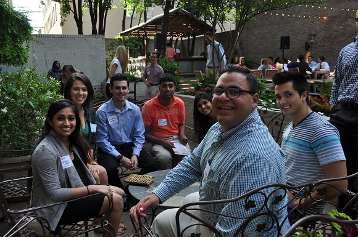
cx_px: 179
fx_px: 328
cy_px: 118
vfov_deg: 39.9
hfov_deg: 57.3
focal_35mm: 33
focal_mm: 22
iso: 200
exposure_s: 1/125
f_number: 5.6
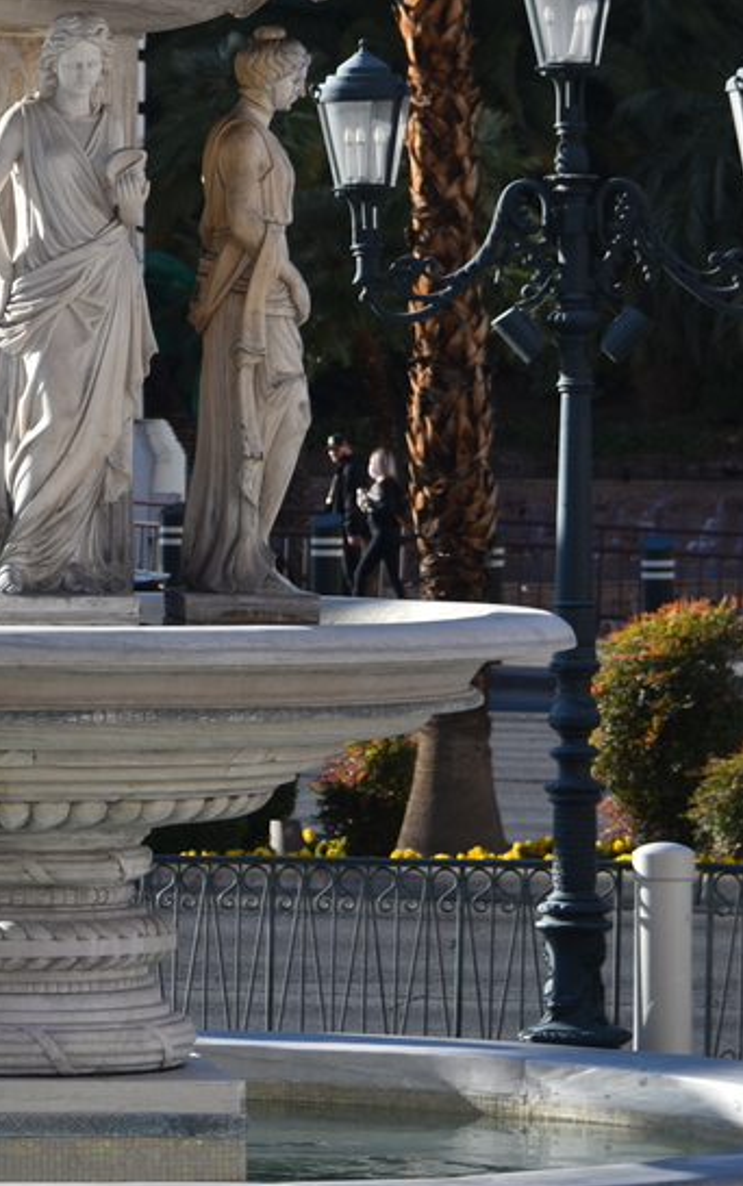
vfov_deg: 7.6
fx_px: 8960
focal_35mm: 277
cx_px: 11
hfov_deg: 4.7
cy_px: 295
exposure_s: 1/250
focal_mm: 116
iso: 100
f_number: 6.3
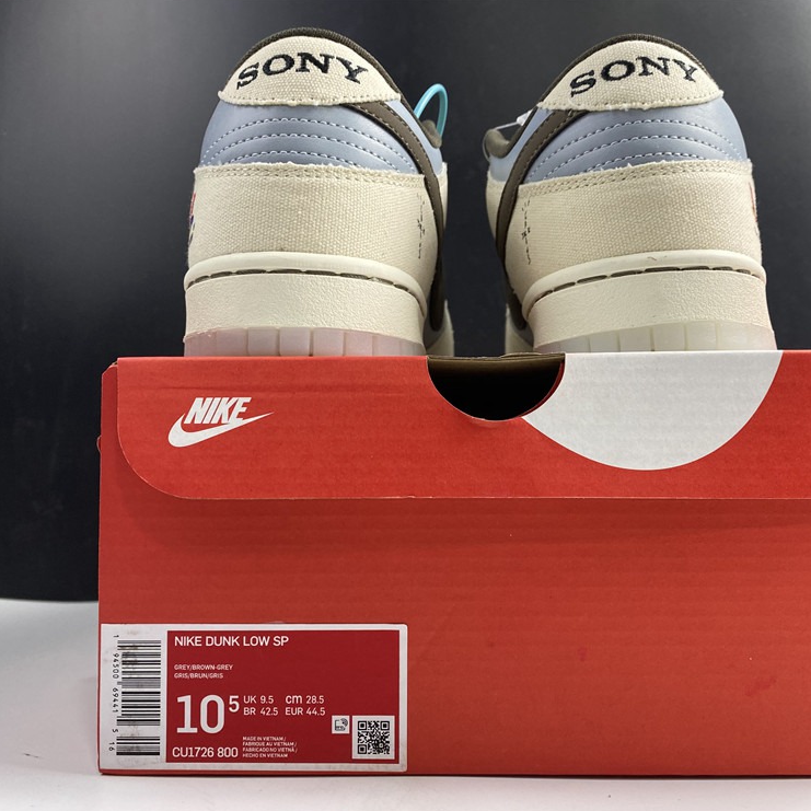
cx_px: 457
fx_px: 822
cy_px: 405
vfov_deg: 52.5
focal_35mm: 31
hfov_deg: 52.4
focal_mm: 4.25
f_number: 1.8
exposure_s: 1/100
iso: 125
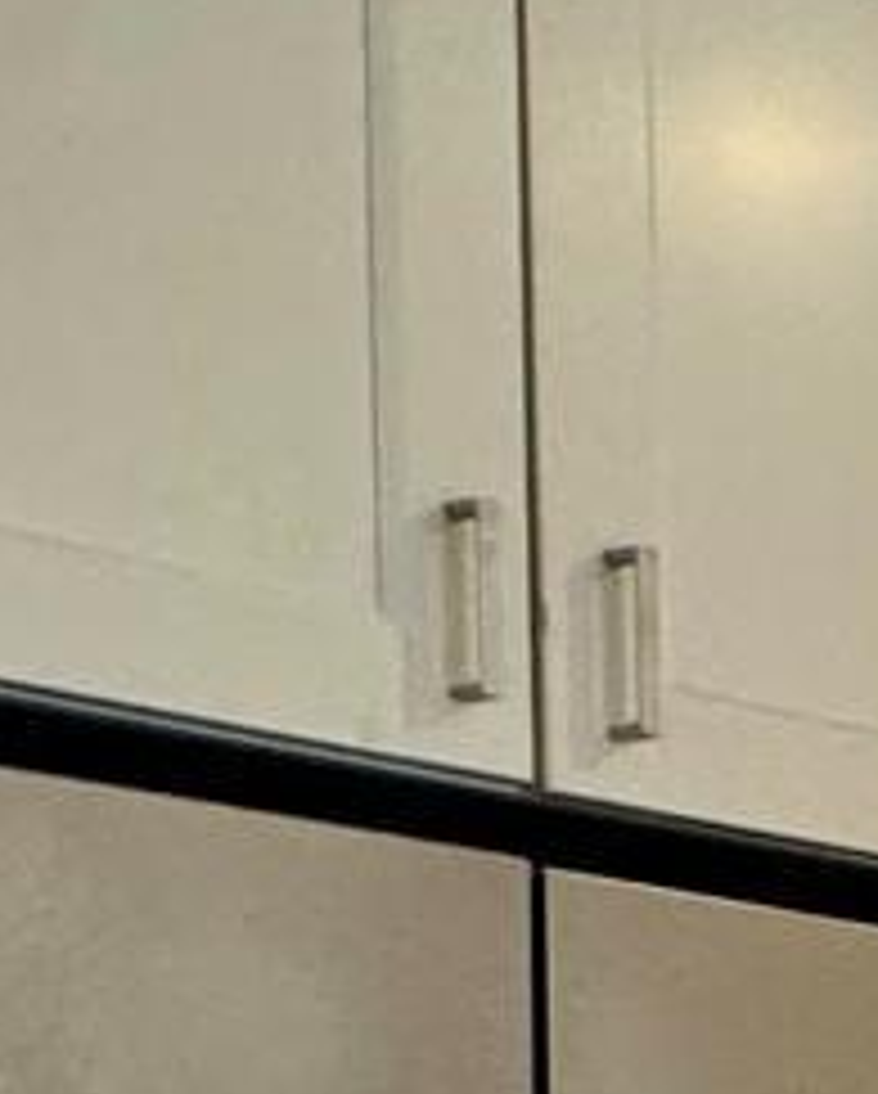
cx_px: 2801
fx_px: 3728
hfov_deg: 9.6
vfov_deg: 15.3
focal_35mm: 115
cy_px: 1670
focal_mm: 2.22
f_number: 2.2
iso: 320
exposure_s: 1/120
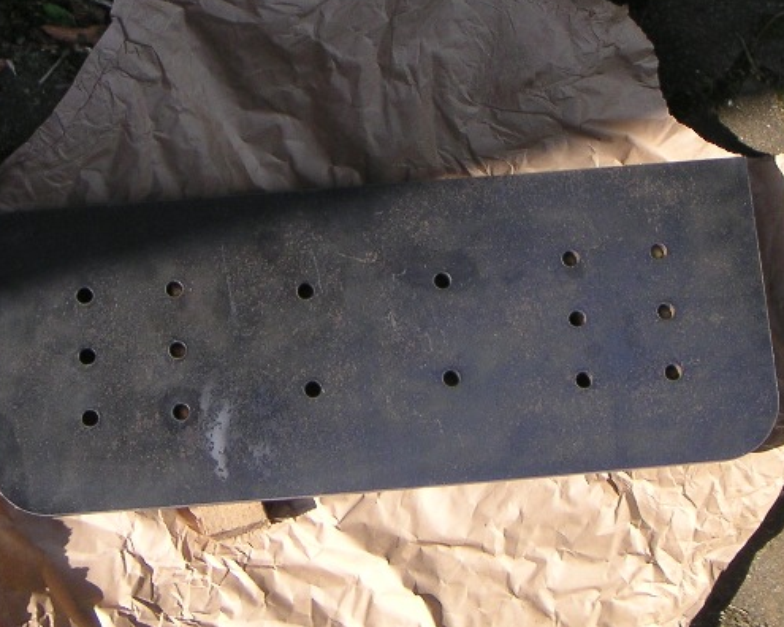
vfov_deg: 31.4
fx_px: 1114
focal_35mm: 48
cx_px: 341
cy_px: 334
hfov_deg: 38.7
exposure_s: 1/500
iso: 50
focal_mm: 6
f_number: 2.8
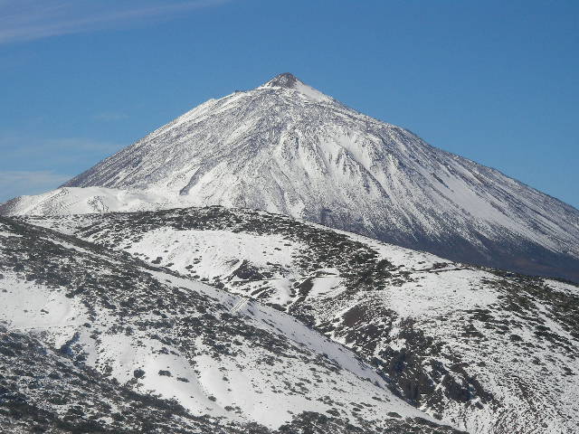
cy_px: 217
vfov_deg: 13.0
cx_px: 290
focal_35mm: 114
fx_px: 1907
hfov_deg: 17.3
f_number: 8
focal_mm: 18.9
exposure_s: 1/516
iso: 50
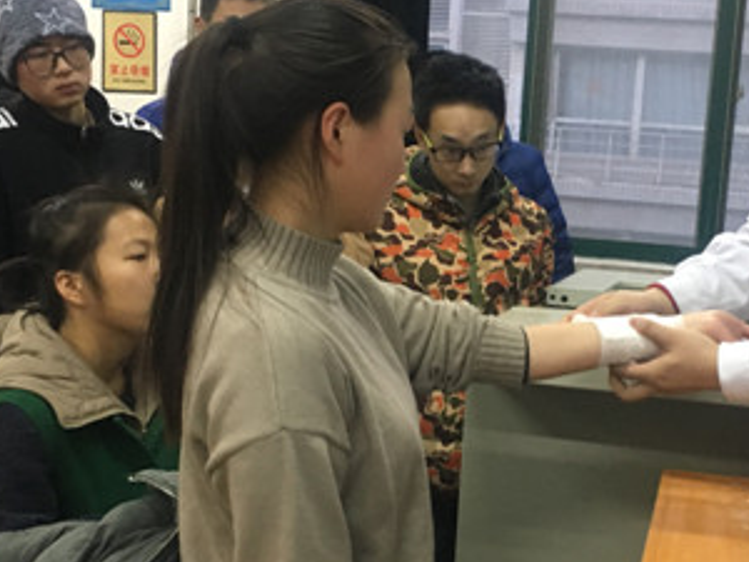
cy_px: 332
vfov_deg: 25.2
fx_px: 1255
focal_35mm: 58
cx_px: 492
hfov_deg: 33.0
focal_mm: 4.15
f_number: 2.2
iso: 200
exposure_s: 1/33
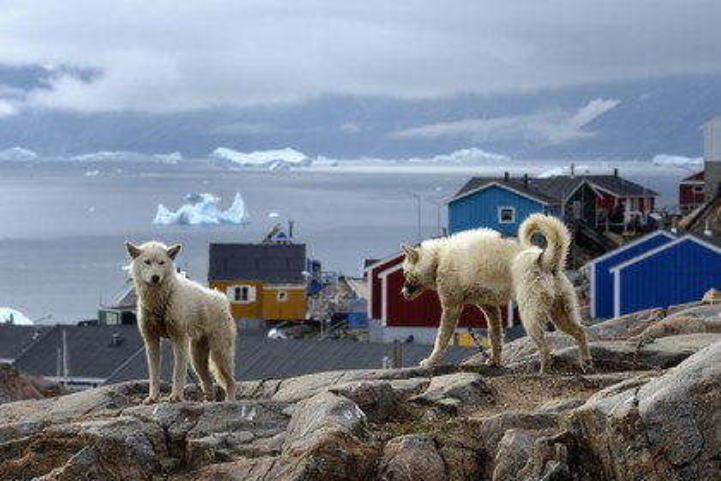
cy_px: 240
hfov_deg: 13.2
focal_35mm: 155
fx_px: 3104
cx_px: 360
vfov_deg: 8.9
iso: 400
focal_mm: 155
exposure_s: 1/400
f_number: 10
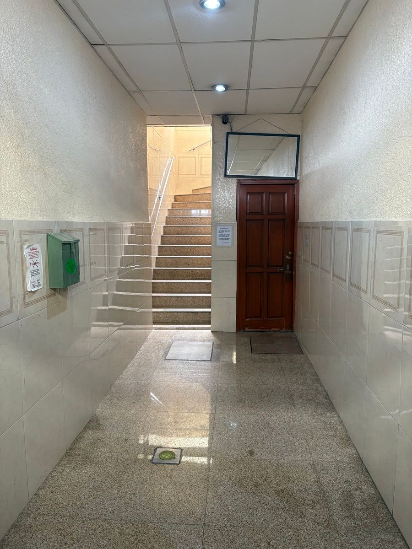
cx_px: 206
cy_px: 274
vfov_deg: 67.3
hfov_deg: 53.1
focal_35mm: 26
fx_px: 413
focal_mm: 5.96
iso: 160
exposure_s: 1/60
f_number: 1.6
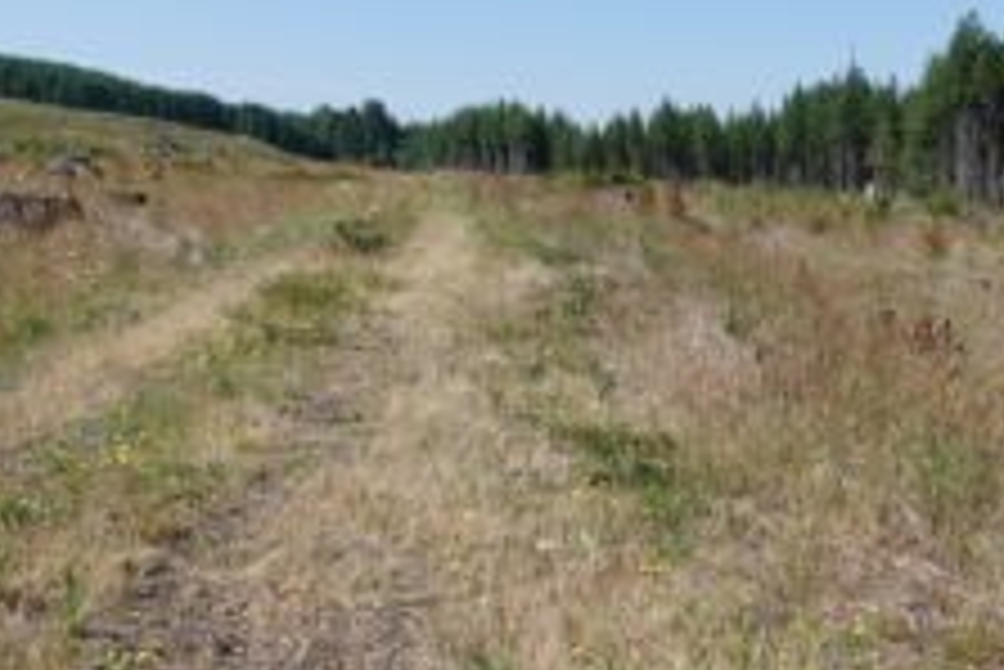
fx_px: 1200
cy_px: 128
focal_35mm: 43
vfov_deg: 30.4
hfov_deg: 45.1
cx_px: 608
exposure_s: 1/800
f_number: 4
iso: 100
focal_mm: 8.8
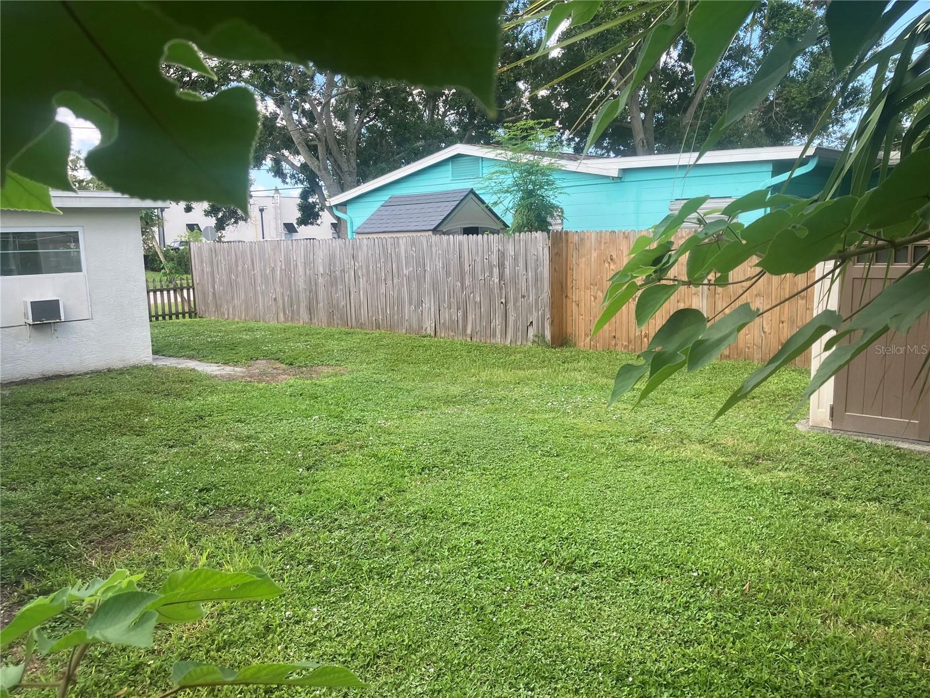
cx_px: 465
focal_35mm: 28
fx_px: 752
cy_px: 349
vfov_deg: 49.7
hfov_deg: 63.4
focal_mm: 3.99
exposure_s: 1/307
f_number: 1.8
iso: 32
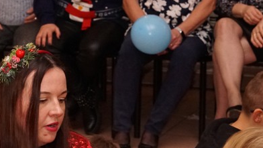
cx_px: 151
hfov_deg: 10.5
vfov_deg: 5.9
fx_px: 1430
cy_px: 204
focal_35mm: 205
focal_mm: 50
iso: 1600
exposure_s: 1/60
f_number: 5.6
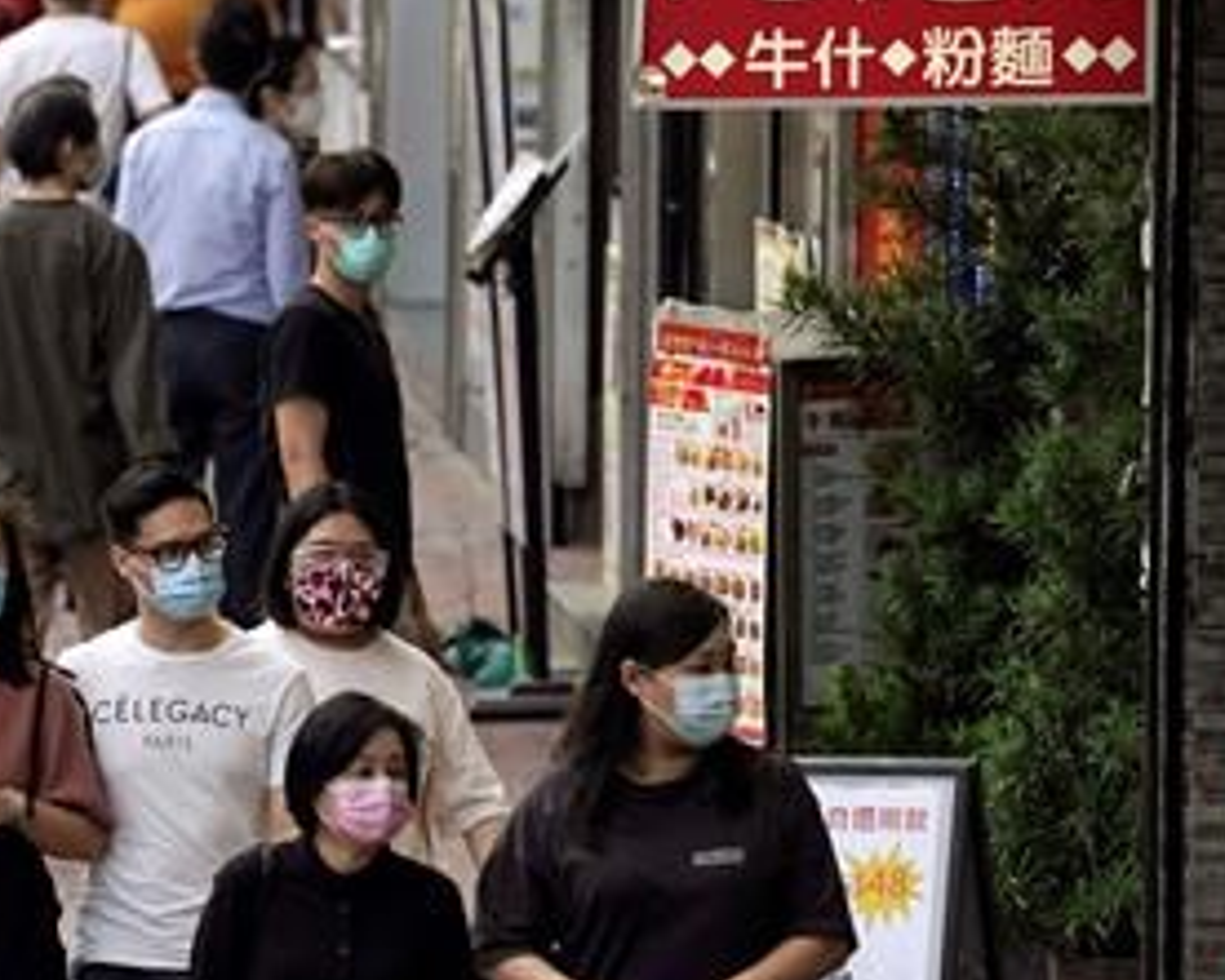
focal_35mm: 663
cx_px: -49
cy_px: 632
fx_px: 24046
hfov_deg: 2.9
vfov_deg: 2.3
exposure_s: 1/1000
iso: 500
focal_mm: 300
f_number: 5.6
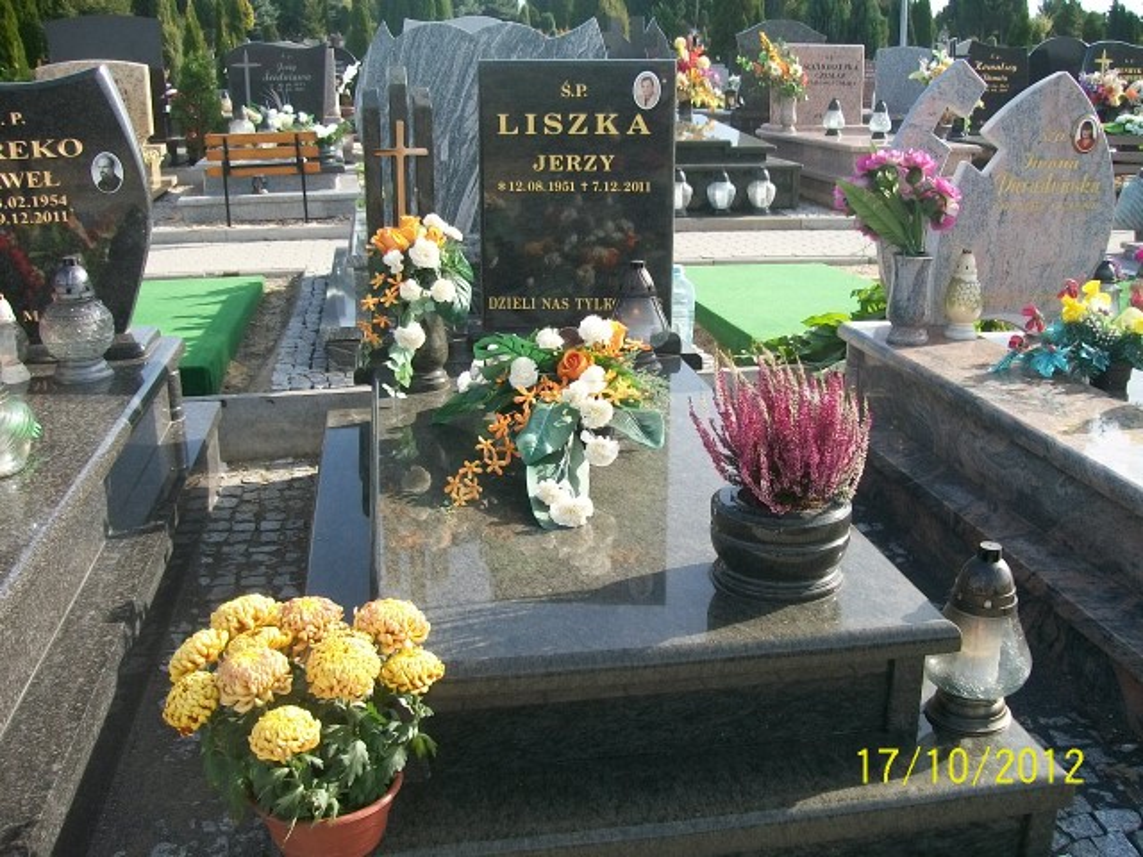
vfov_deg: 39.7
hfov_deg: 51.4
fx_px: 1189
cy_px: 428
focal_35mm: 36
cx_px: 572
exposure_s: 1/500
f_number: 2.7
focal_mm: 6
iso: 80
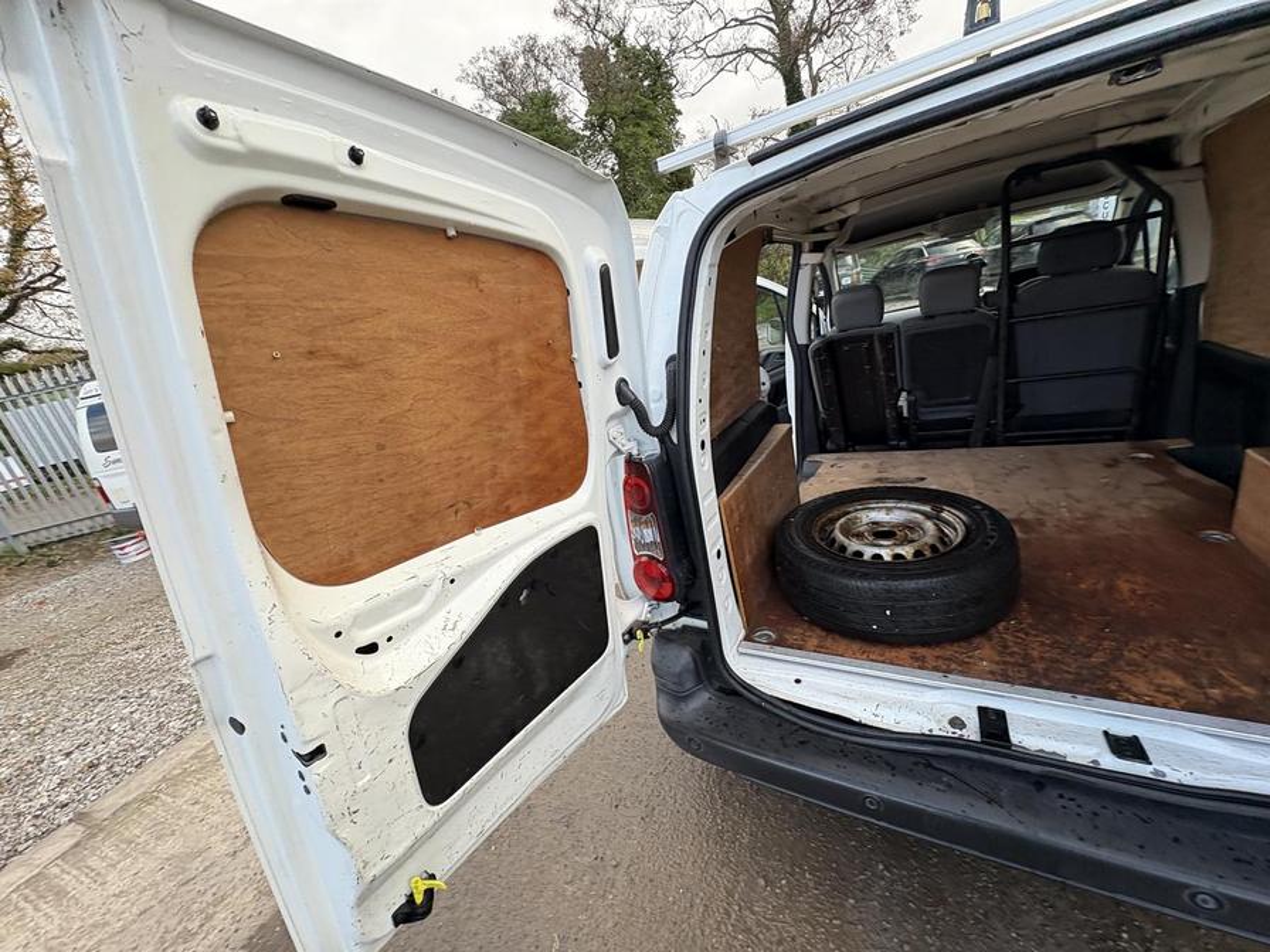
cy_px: 476
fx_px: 514
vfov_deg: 85.7
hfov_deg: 102.1
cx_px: 635
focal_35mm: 14
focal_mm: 2.22
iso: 64
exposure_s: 1/122
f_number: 2.2
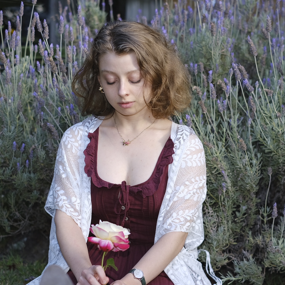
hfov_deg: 21.1
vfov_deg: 21.1
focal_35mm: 82
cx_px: 181
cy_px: 155
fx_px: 764
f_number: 2
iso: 200
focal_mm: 35
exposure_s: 1/950
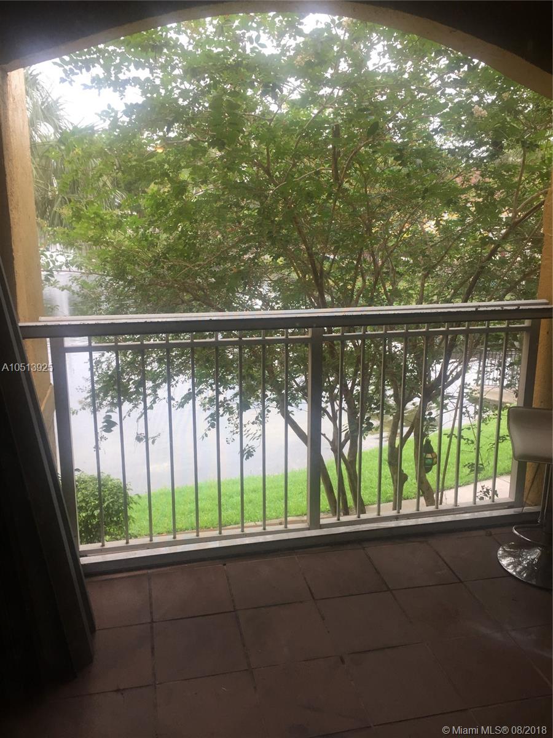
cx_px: 276
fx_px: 618
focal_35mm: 29
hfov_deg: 48.2
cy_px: 369
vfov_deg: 61.7
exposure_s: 1/120
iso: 40
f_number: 2.2
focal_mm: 4.15
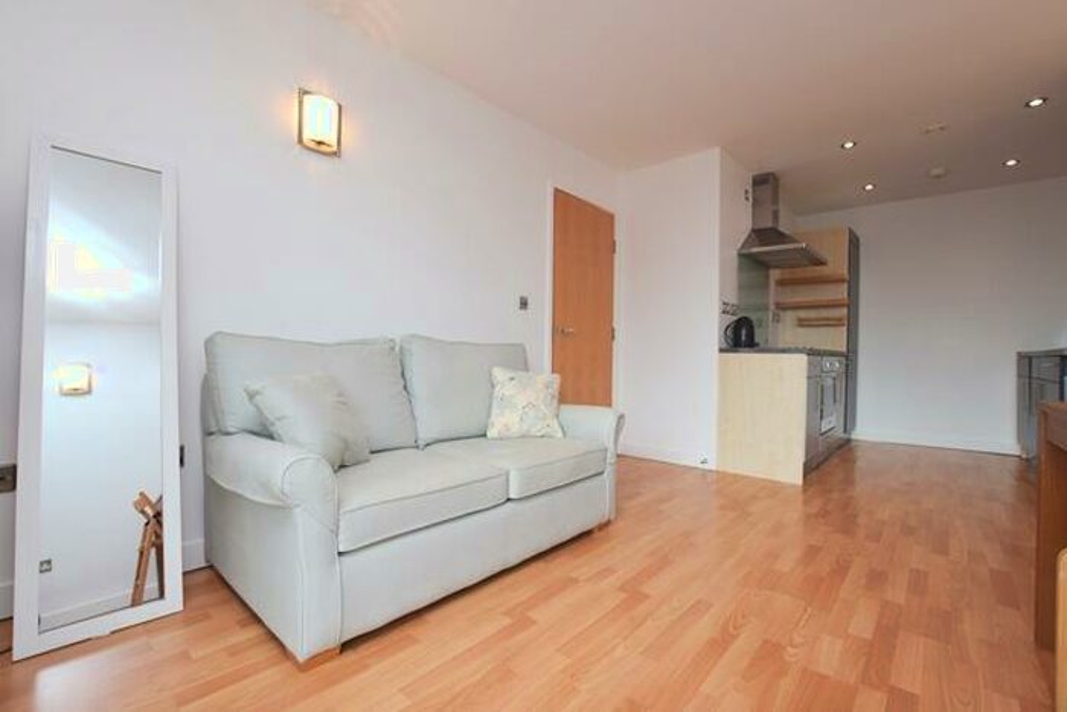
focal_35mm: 15
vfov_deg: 77.4
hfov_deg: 100.4
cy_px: 356
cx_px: 534
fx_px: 445
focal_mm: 10
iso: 400
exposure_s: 1/160
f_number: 6.3
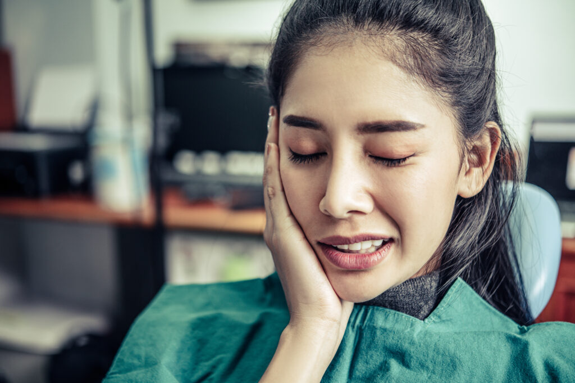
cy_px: 192
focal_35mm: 60
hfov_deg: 33.4
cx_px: 288
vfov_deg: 22.6
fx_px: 958
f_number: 3
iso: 400
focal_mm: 60
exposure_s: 1/100
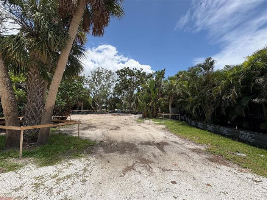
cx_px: 134
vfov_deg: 85.6
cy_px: 100
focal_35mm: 14
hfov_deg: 102.1
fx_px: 108
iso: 50
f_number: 2.2
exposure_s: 1/2273
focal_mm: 2.22
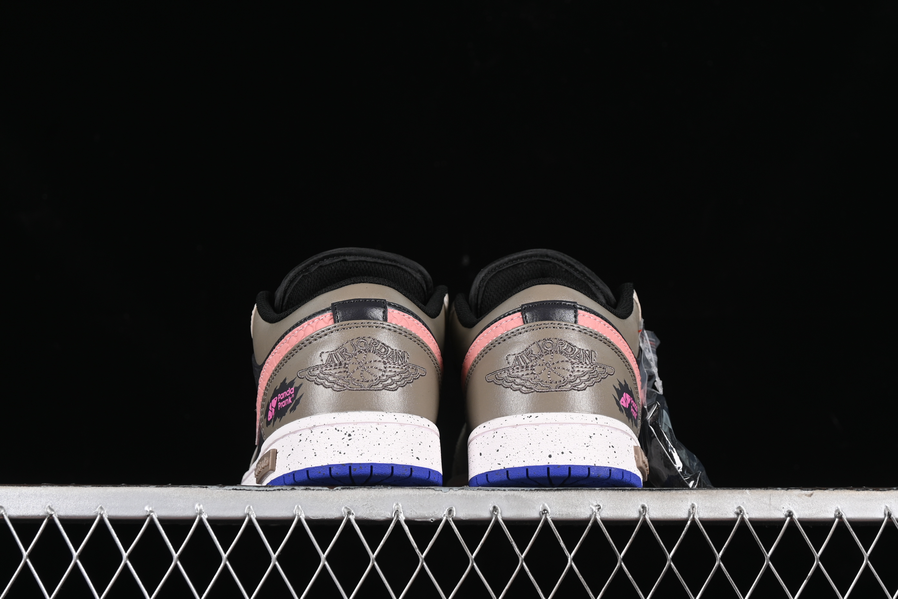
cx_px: 449
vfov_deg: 18.2
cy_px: 300
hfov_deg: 27.0
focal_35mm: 75
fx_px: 1871
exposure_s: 1/60
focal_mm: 50
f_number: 7.1
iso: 160
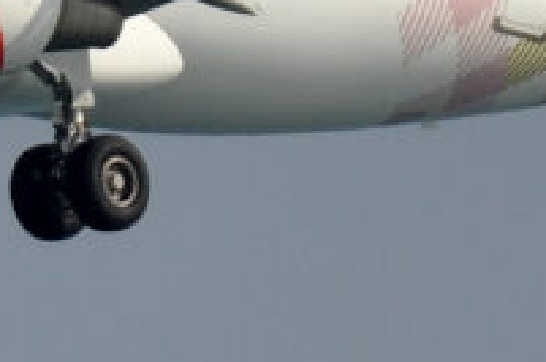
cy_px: -131
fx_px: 48630
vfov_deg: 0.4
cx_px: -14
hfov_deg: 0.6
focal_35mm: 3214
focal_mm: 420
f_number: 5.6
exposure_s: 1/2000
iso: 200
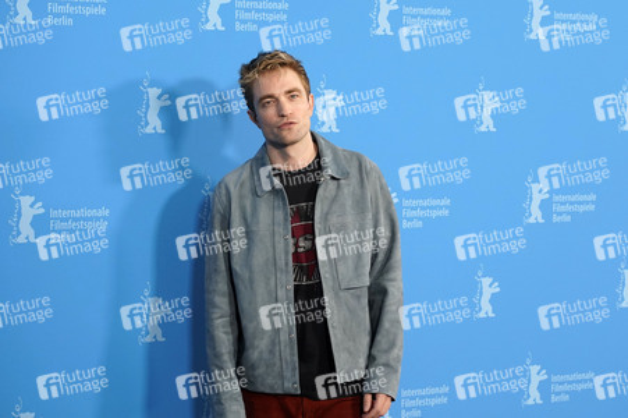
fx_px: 1464
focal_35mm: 84
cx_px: 314
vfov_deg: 16.2
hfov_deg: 24.2
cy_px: 209
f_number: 5.6
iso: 2000
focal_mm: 84
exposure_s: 1/160
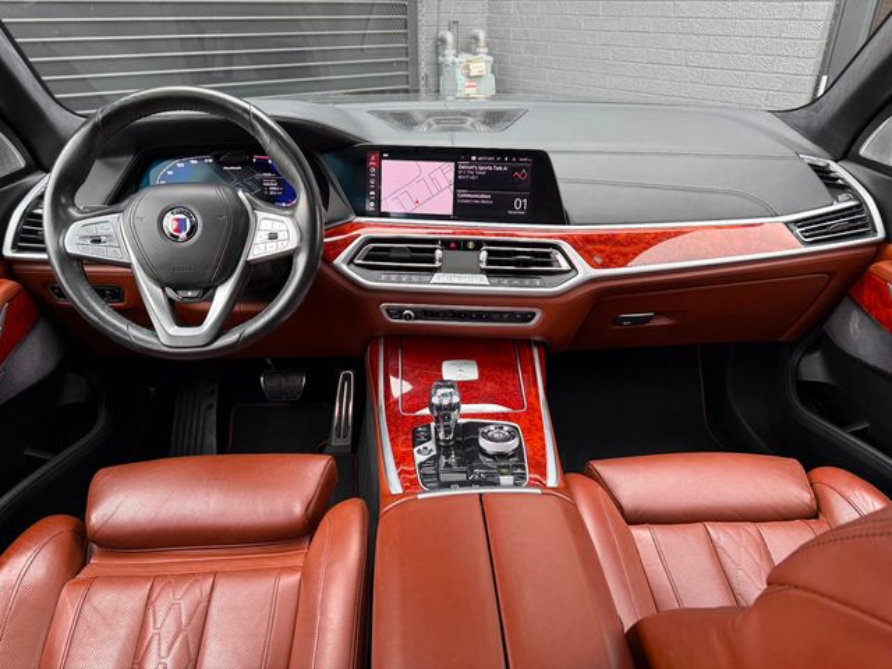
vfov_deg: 56.8
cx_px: 446
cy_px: 334
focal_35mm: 24
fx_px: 618
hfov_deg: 71.6
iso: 160
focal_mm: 6.76
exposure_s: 1/120
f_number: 1.78
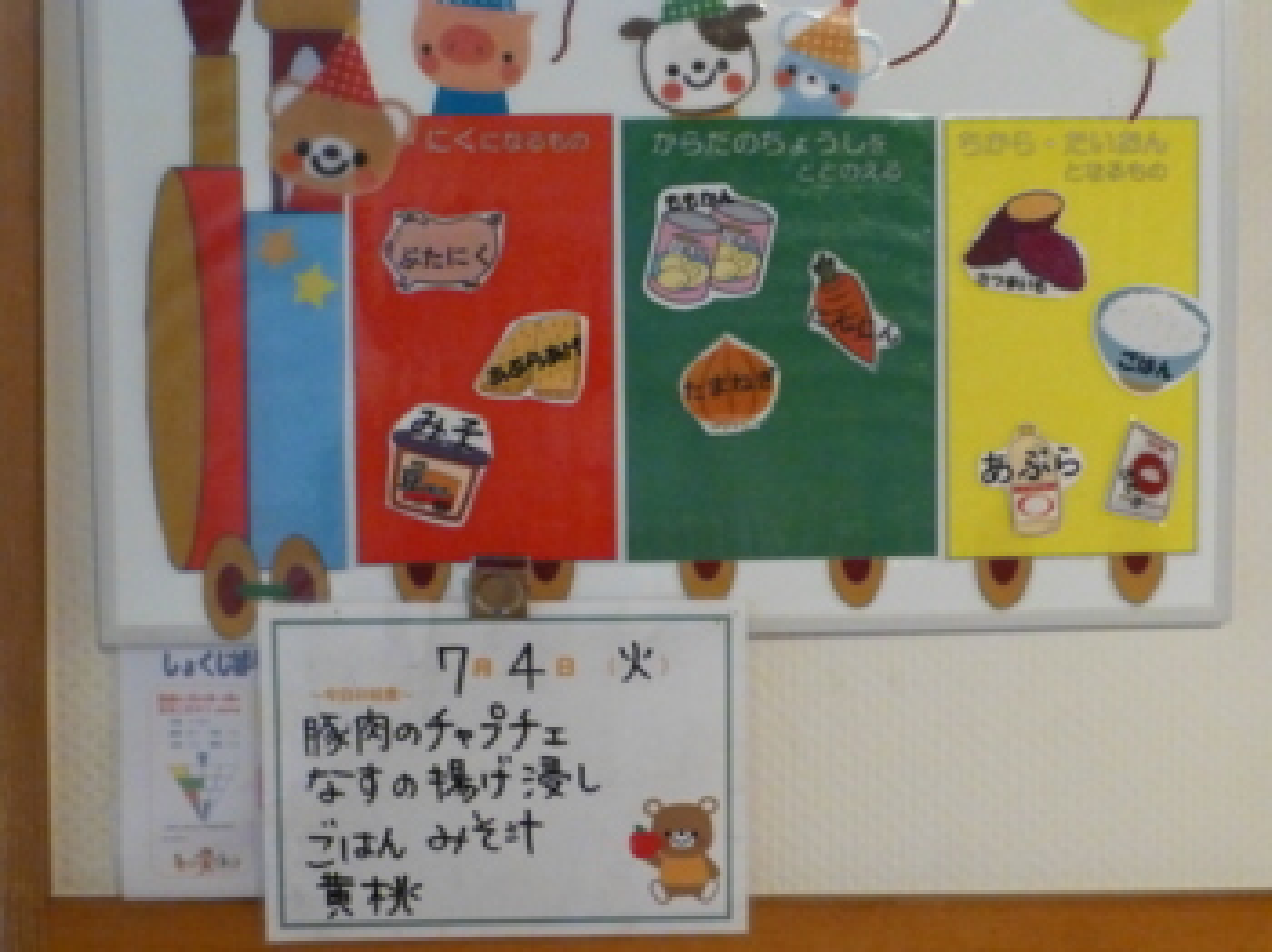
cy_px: 476
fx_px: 1799
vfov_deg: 29.6
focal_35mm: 49
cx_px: 636
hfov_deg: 38.9
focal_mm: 8.5
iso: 1600
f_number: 4.2
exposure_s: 1/50
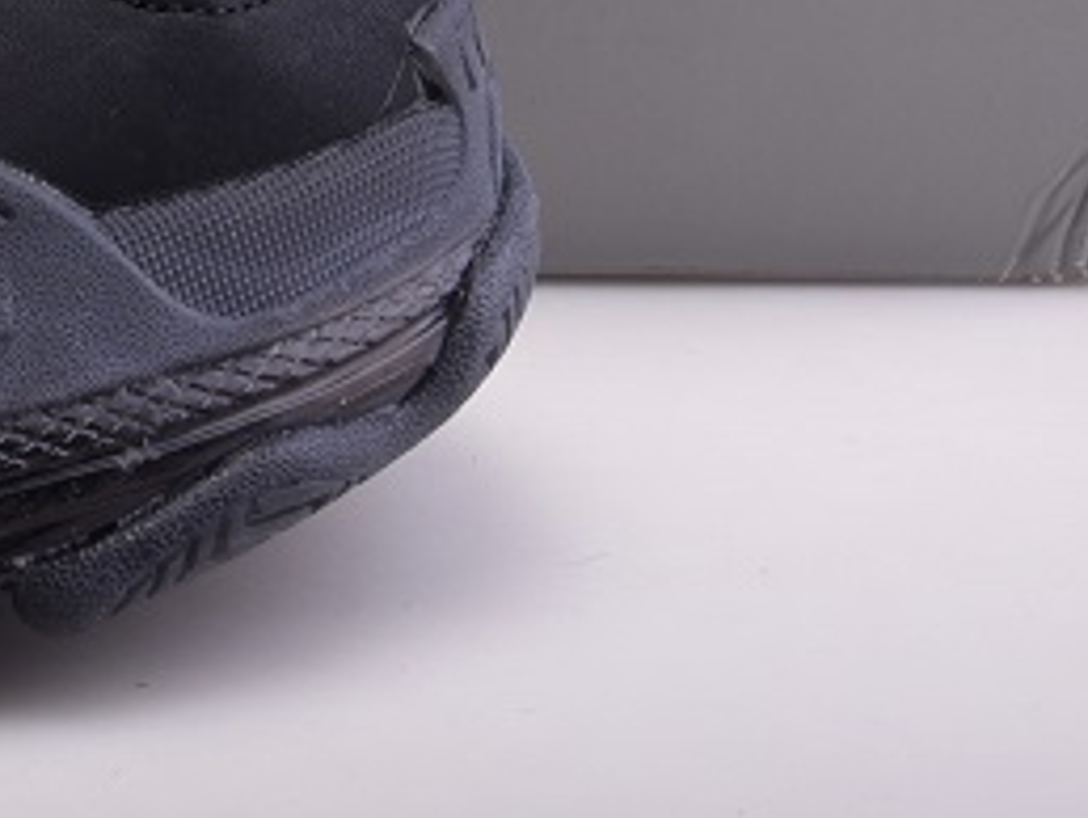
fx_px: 5348
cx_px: -477
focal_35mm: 170
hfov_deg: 11.2
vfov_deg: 8.3
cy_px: -824
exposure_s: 1/200
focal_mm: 38
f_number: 11
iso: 100
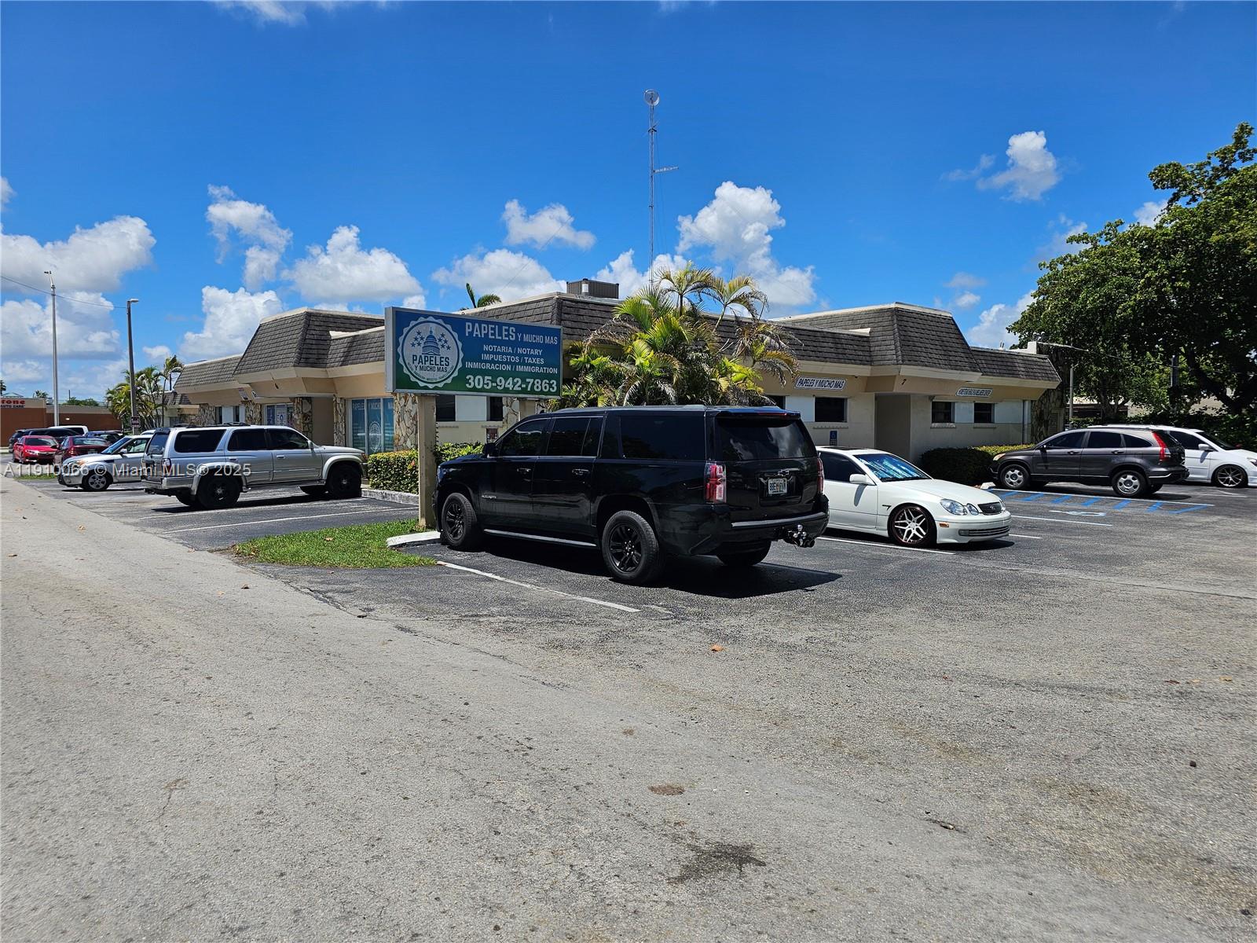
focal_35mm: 23
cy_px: 472
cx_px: 628
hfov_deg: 73.9
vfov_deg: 58.9
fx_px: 835
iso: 10
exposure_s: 1/1182
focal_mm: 6.3
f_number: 1.7
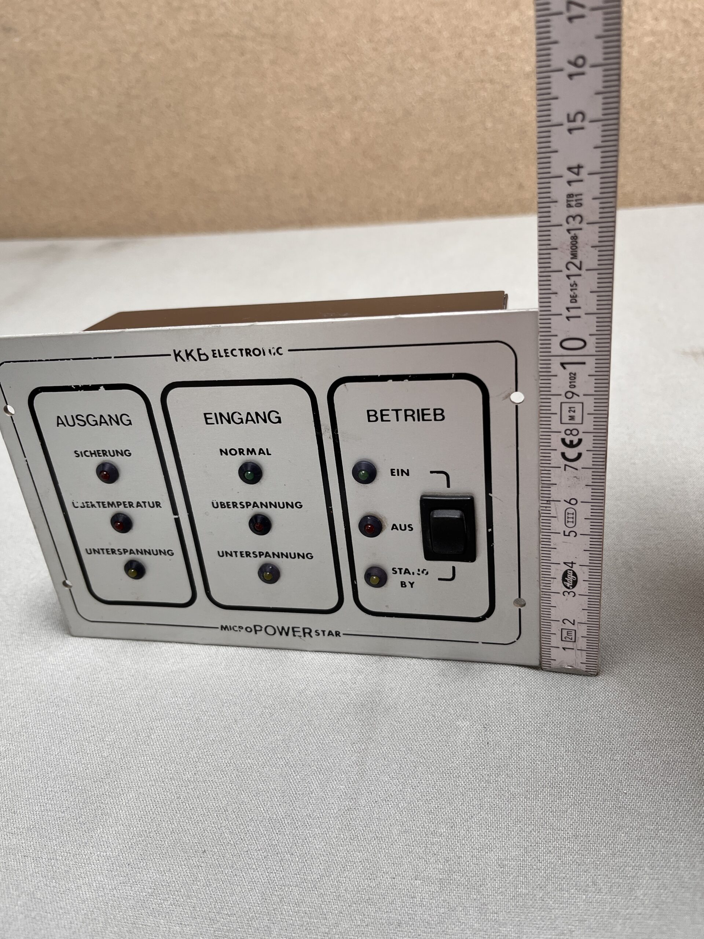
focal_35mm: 26
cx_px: 352
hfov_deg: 53.1
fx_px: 705
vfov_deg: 67.3
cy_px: 470
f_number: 1.6
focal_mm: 5.1
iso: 50
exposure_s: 1/100
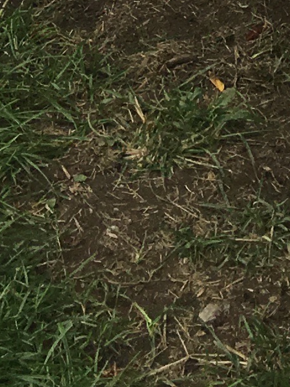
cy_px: -850
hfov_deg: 7.9
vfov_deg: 8.5
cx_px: 205
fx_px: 2088
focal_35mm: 187
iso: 25
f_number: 2.2
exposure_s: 1/1282
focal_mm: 4.15
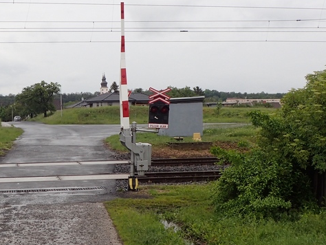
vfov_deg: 27.0
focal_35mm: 54
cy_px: 142
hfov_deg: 34.4
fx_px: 509
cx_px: 64
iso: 100
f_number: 2.8
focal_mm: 4.5
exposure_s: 1/800
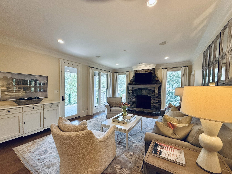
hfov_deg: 98.2
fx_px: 101
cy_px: 92
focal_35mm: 15
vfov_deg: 81.7
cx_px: 114
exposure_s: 1/120
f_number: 2.2
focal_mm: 2.22
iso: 160
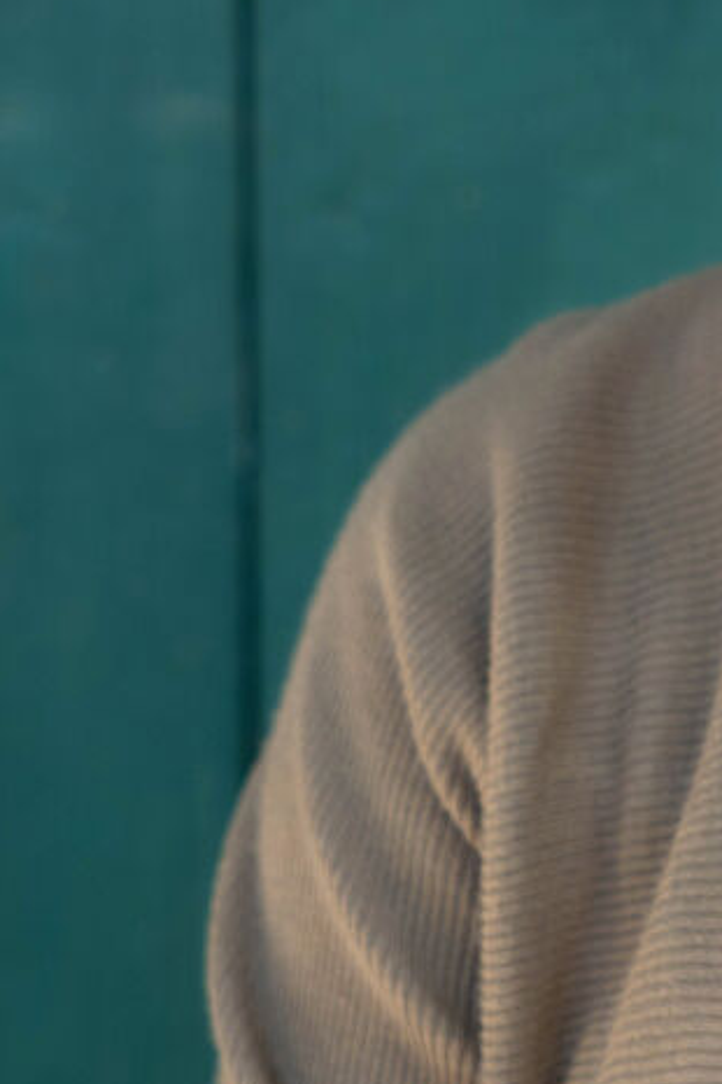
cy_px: -9
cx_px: 967
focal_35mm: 271
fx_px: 8152
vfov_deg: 7.6
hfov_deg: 5.0
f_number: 2.8
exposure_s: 1/80
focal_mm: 70
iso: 250
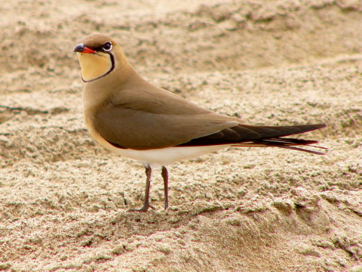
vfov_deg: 3.4
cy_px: 136
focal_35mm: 432
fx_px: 4518
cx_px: 181
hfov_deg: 4.6
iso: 50
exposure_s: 1/250
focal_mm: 72
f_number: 4
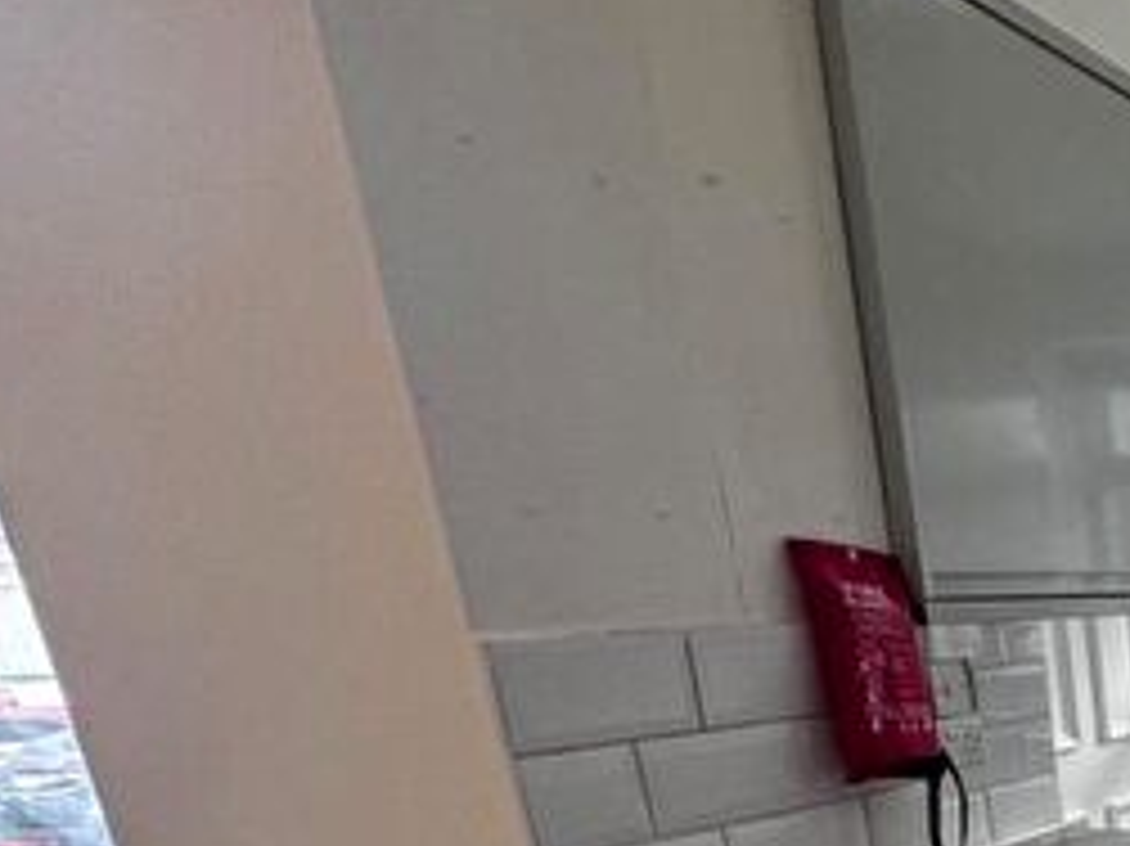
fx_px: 1273
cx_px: 1526
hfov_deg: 32.9
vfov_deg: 31.5
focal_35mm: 39
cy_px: 983
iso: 200
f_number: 2.2
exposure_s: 1/100
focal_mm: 2.22
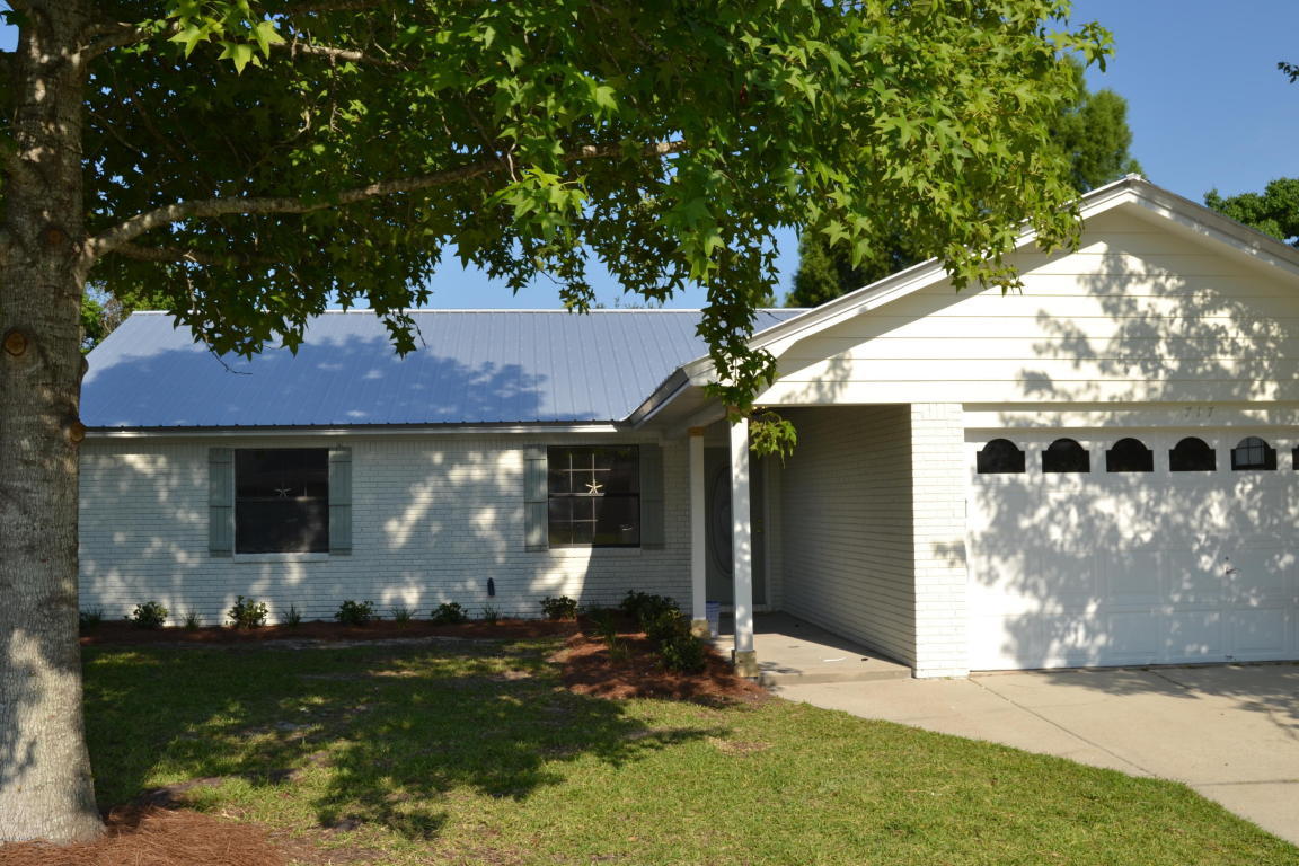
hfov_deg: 53.1
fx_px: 1299
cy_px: 433
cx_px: 650
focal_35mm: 36
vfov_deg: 36.9
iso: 100
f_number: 9
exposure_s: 1/200
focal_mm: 24
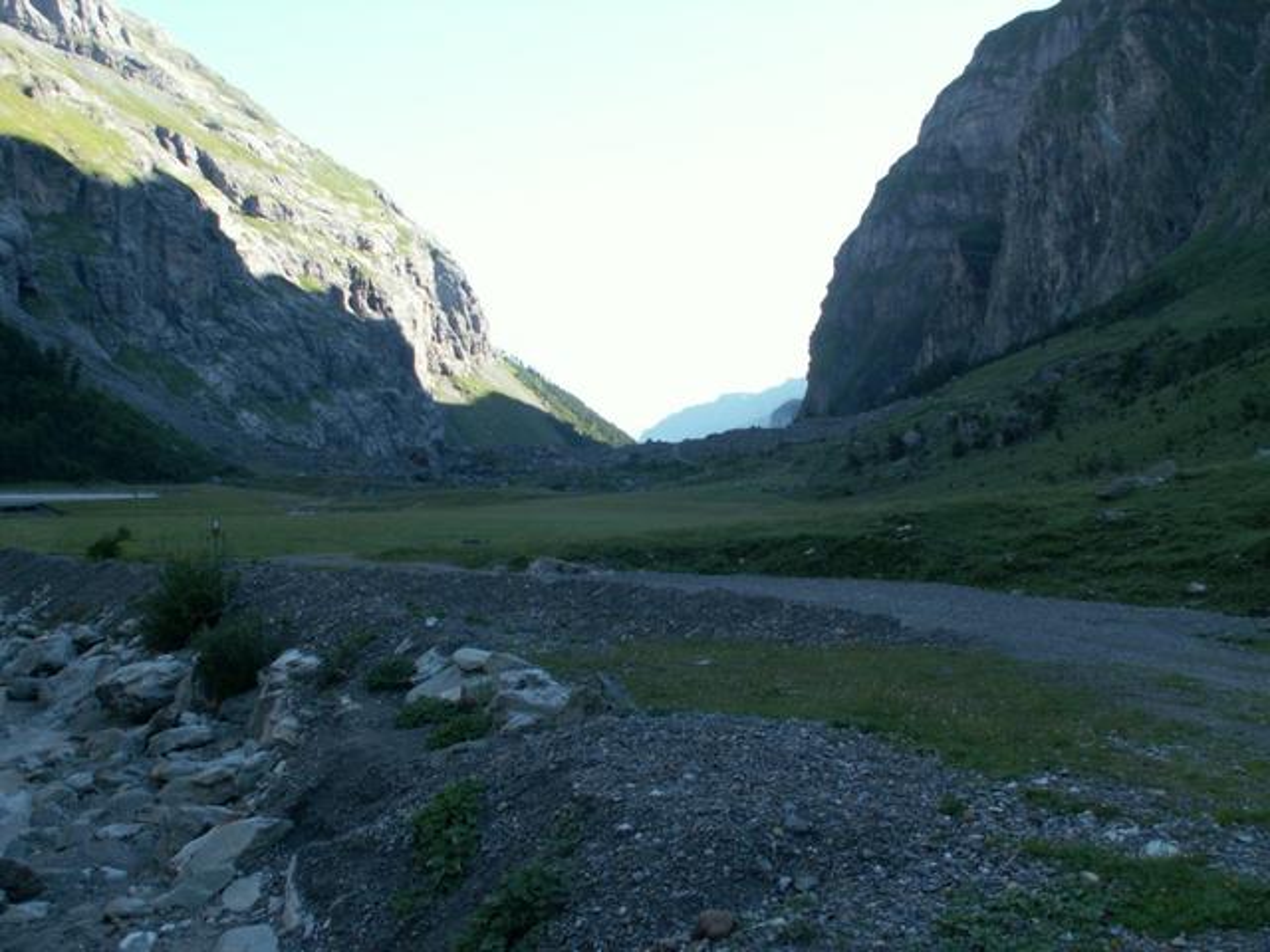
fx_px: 1284
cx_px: 635
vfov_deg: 40.7
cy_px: 476
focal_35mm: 35
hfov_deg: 52.6
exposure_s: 1/80
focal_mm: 5.86
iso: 50
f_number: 4
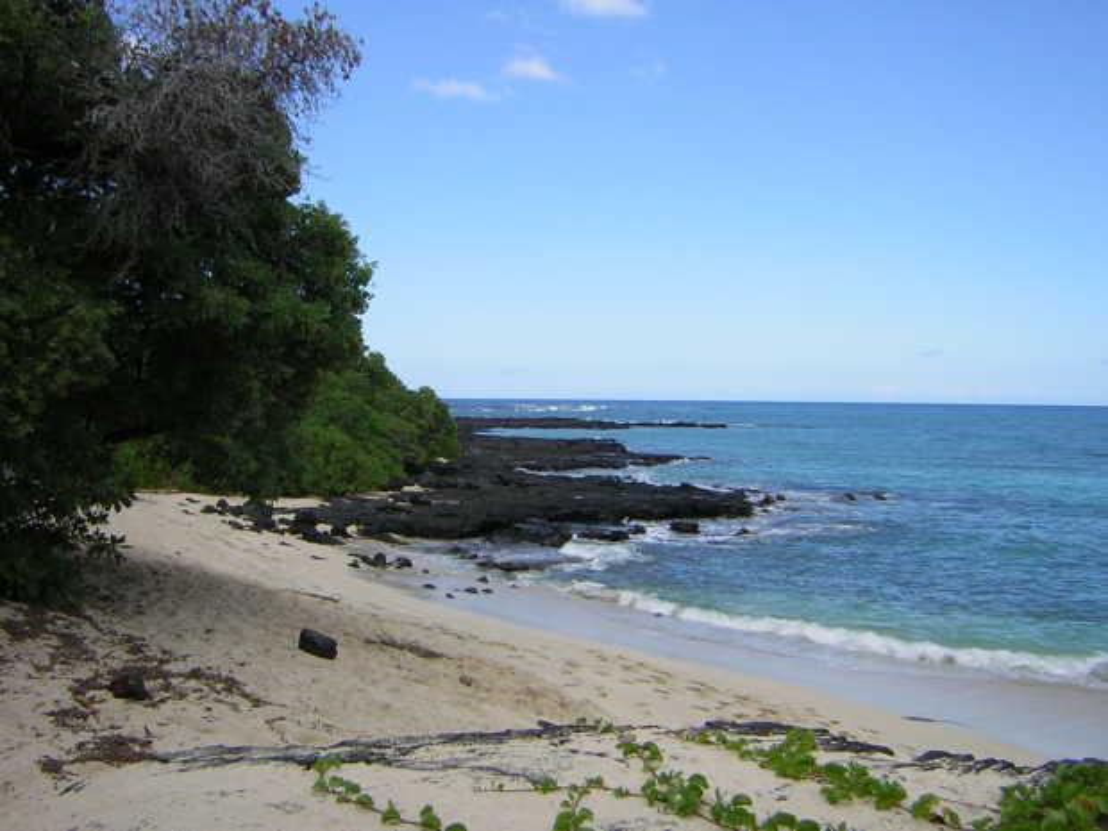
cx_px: 554
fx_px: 1152
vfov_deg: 39.7
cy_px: 416
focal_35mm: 36
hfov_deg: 51.4
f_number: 5.2
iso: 50
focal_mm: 4.7
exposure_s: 1/298
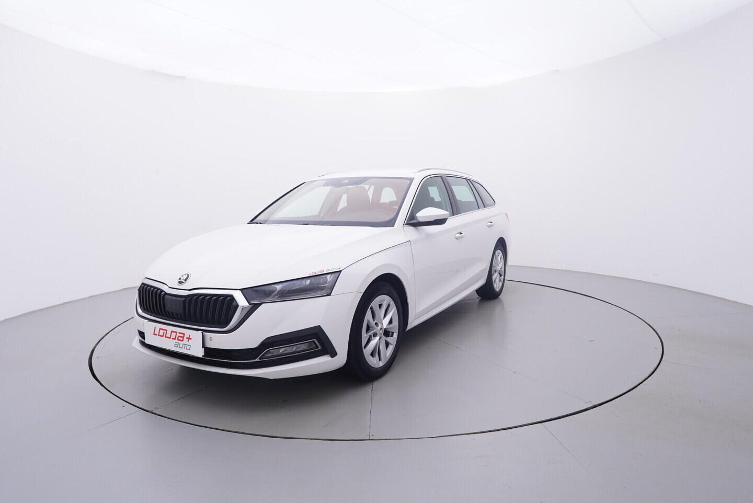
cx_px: 376
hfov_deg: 77.3
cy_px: 252
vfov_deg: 56.2
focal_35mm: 22
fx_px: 471
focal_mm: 15
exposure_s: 1/80
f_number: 5
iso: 200
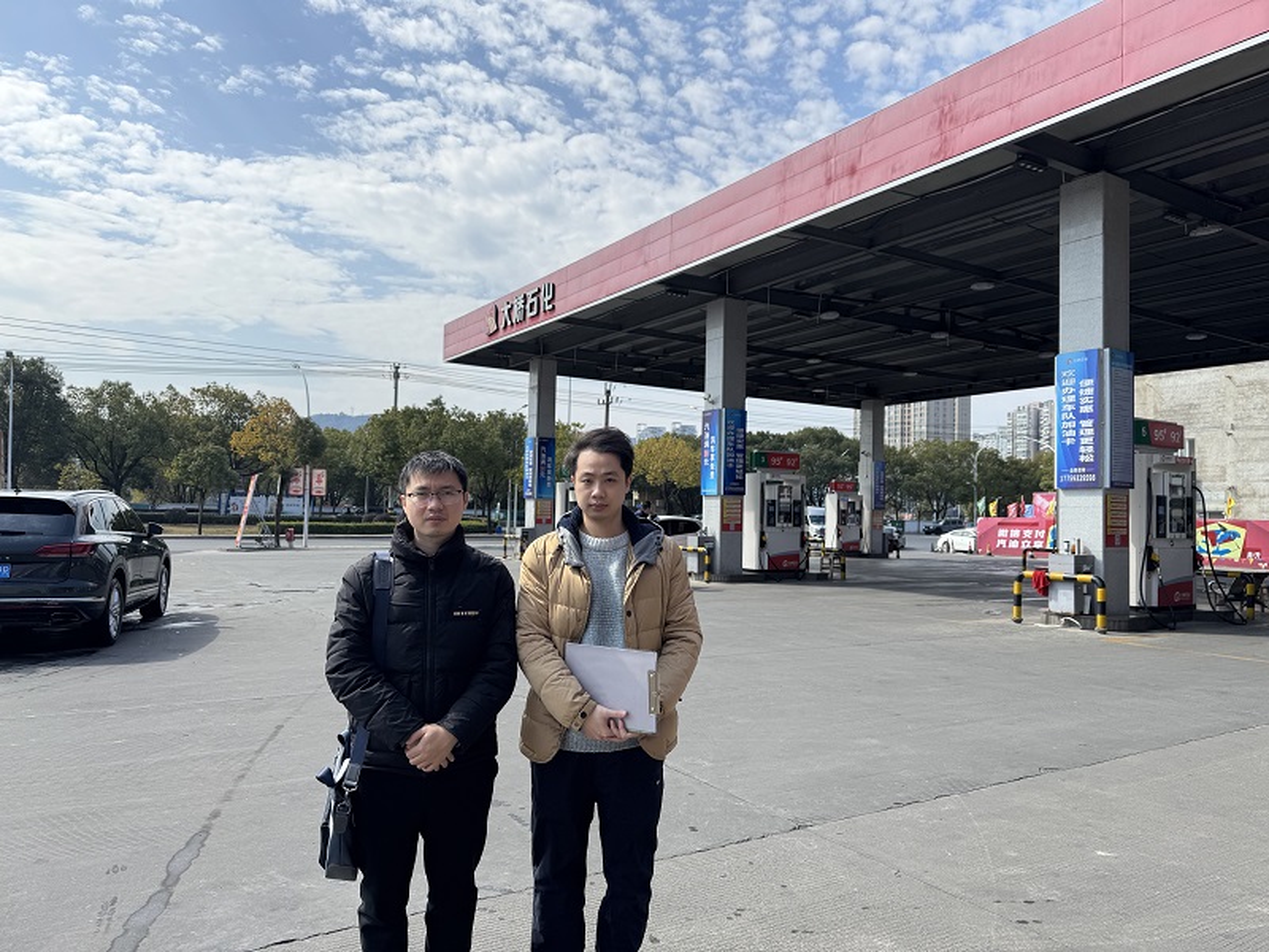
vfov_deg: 56.8
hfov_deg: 71.6
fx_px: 880
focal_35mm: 24
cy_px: 476
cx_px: 634
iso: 80
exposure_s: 1/4049
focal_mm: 6.76
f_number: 1.78
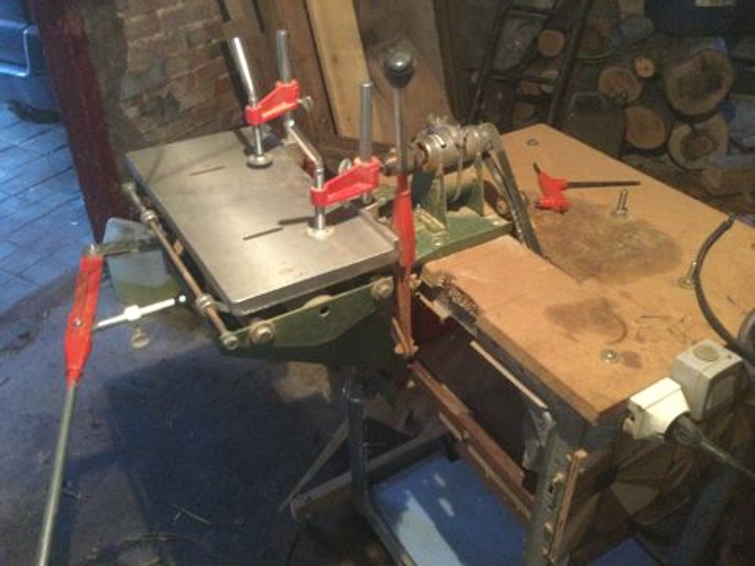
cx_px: 378
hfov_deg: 58.4
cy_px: 283
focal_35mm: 31
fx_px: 676
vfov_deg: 45.4
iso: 500
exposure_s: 1/17
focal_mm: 3.3
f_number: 2.4
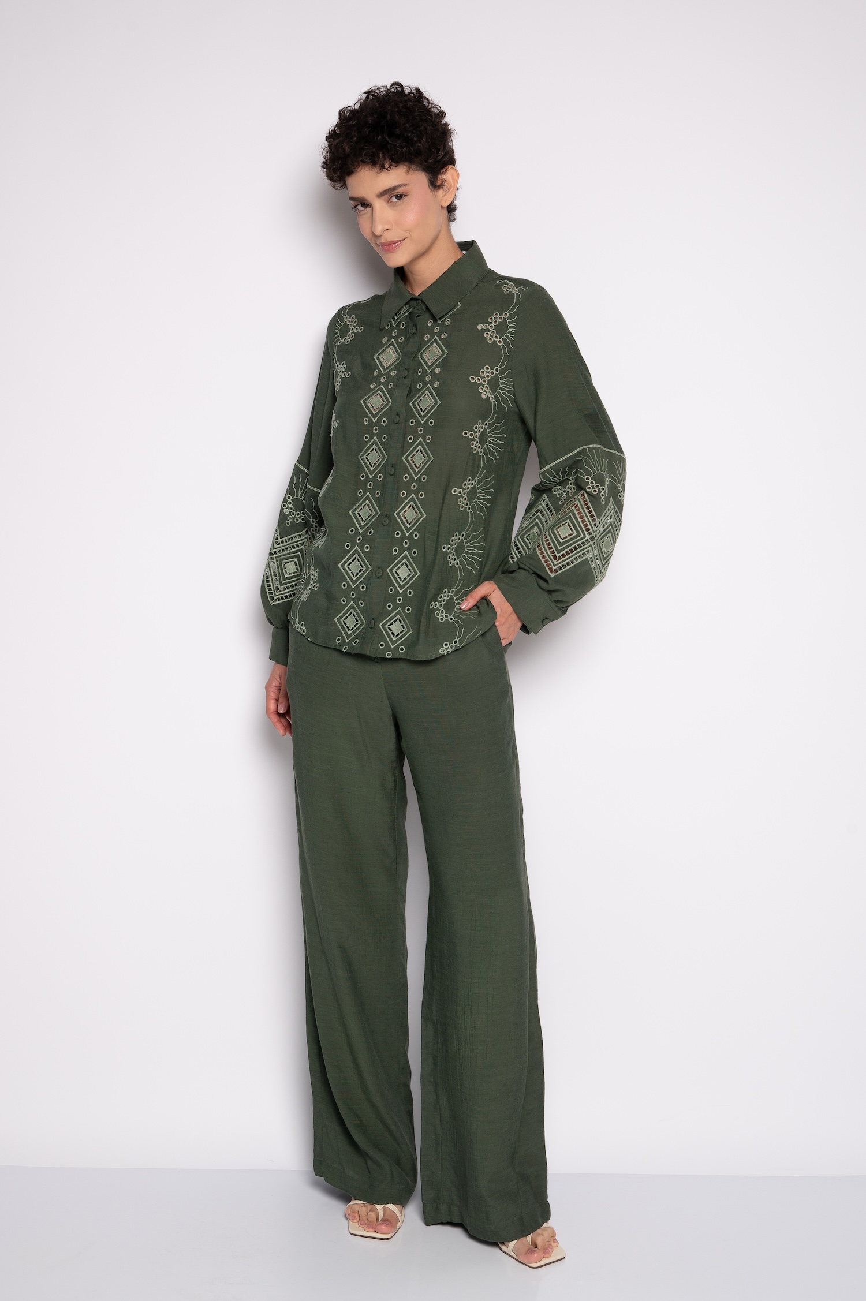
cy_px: 650
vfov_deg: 41.1
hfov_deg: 28.0
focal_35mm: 48
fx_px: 1734
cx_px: 433
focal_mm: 48
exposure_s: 1/160
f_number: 8
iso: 200
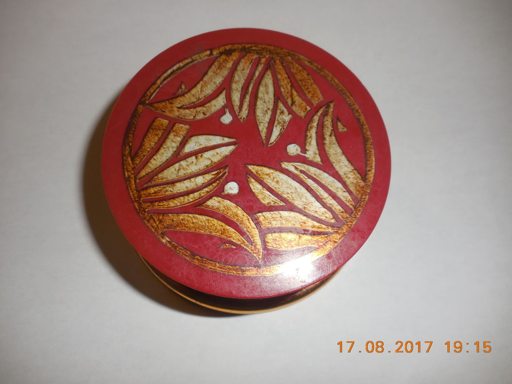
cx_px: 256
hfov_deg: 69.4
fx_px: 370
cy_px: 192
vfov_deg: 54.9
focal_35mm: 25
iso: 125
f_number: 10.5
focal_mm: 4.5
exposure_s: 1/25
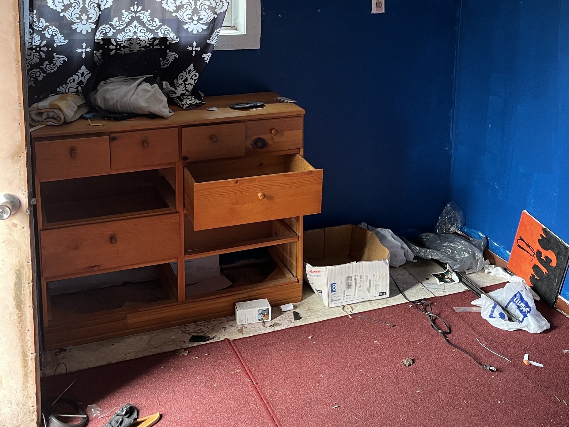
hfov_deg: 43.8
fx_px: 707
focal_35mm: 43
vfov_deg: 32.7
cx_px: 309
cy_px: 88
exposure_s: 1/67
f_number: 1.6
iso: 125
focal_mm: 5.1
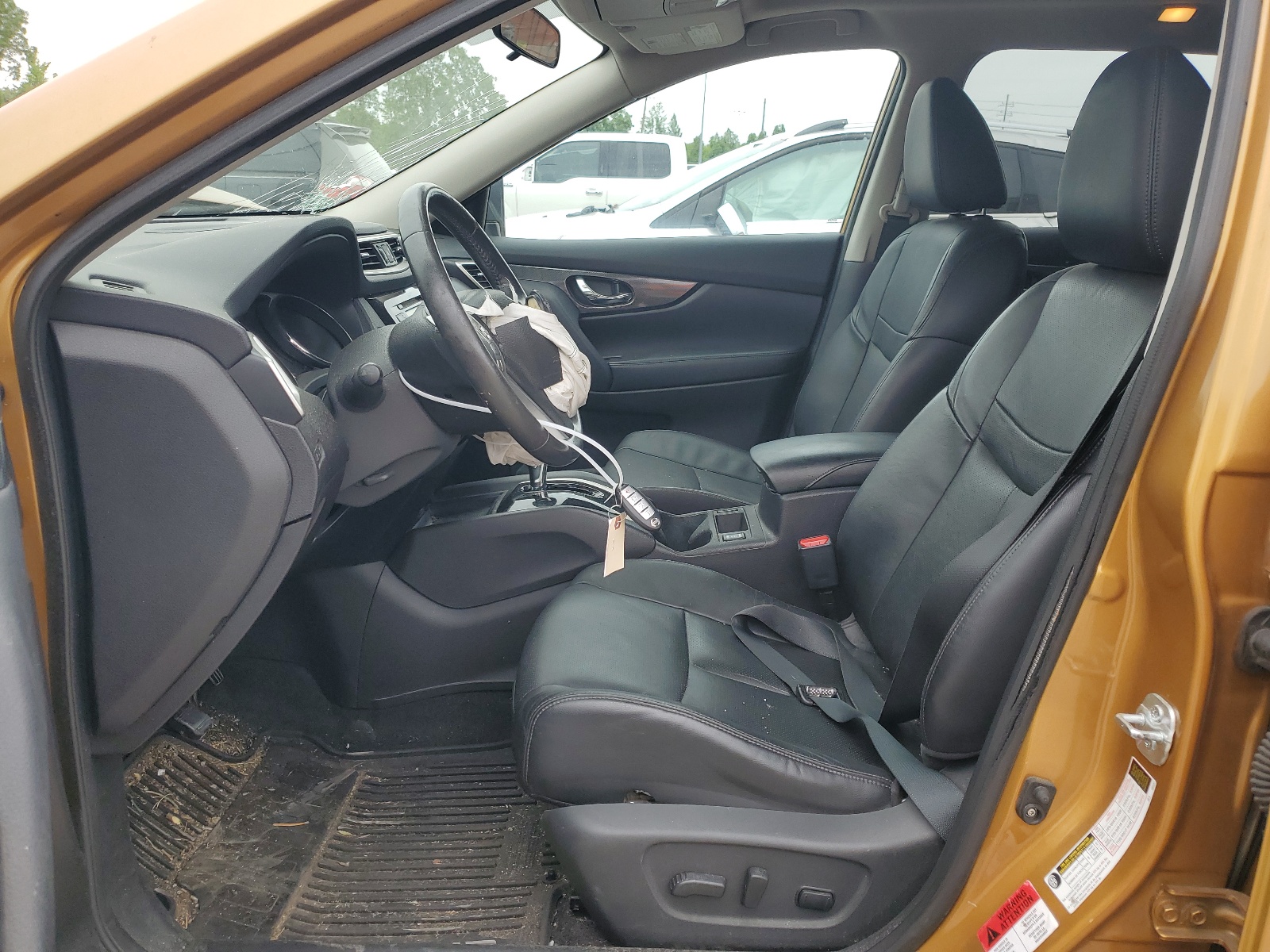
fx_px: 954
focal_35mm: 26
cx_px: 635
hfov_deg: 67.3
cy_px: 476
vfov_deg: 53.1
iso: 50
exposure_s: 1/714
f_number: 1.5
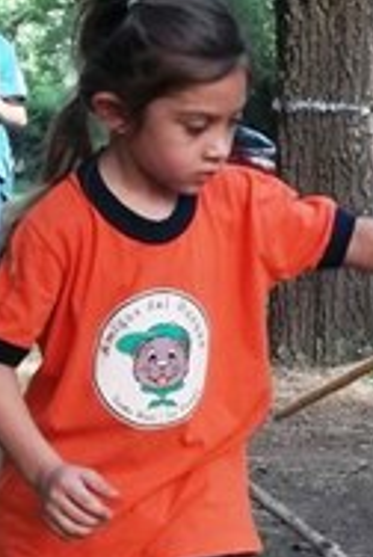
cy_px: 424
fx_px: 1750
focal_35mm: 113
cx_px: 441
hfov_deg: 11.9
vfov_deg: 18.0
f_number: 2.9
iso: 80
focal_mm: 5.7
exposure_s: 1/80
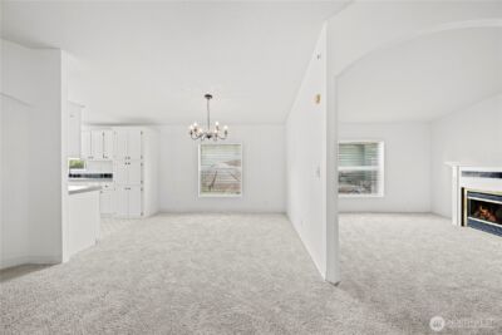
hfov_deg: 104.2
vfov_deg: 81.3
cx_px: 251
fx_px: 195
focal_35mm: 14
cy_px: 168
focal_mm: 14
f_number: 8
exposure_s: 1/6
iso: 200
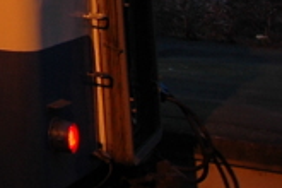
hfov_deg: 14.1
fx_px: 800
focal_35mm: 102
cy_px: -181
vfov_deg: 12.0
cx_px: -386
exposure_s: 1/2
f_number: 2.8
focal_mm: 11
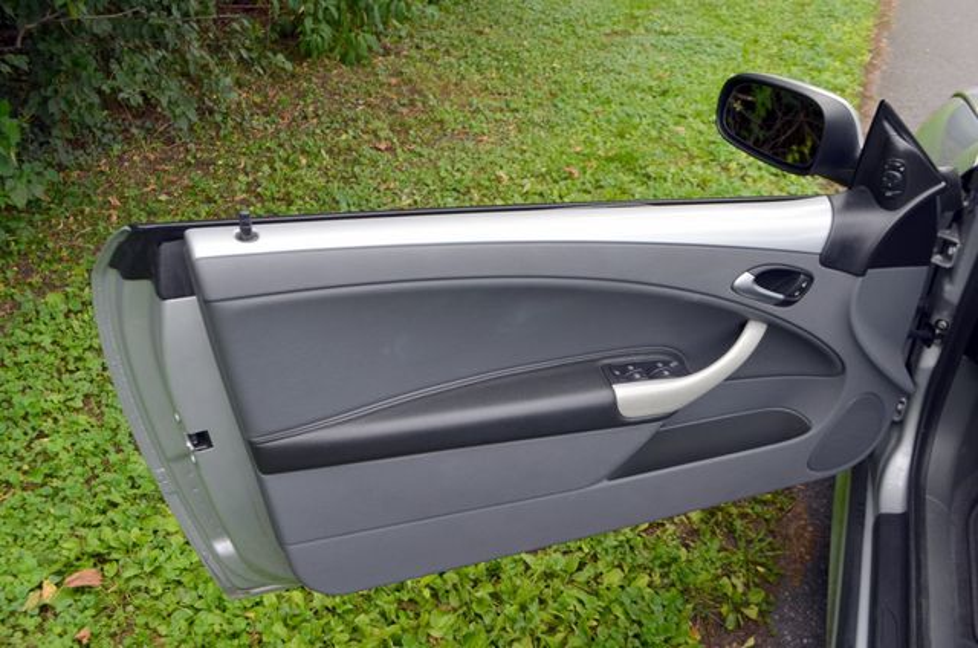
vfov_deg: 39.8
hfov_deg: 57.3
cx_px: 489
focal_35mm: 33
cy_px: 324
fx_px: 895
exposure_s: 1/160
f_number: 6.3
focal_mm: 22
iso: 200
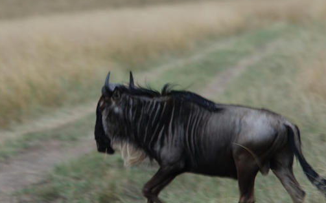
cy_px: 106
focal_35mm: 639
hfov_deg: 3.3
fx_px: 5675
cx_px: 104
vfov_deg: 2.1
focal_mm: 300
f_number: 5.3
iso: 100
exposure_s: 1/125
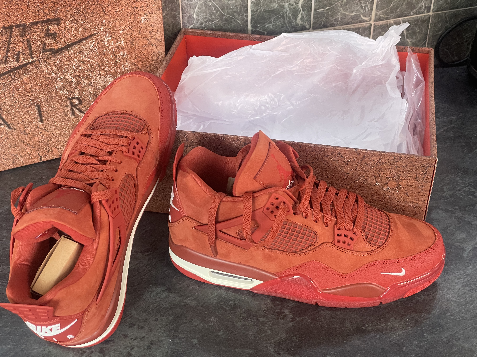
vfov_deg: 28.0
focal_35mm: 52
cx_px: 238
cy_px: 178
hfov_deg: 36.8
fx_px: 717
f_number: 2
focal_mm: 6
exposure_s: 1/99
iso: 160
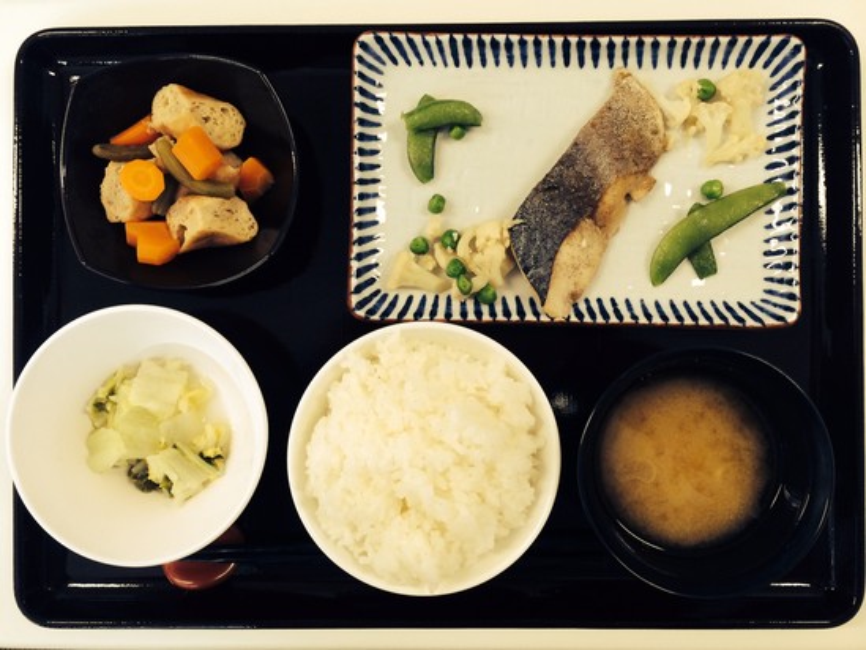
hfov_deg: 60.0
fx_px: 751
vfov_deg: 46.8
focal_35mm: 30
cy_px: 325
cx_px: 433
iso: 50
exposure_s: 1/30
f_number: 2.2
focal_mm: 4.12
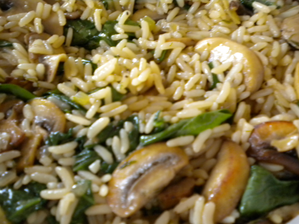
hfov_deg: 52.6
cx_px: 150
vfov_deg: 40.7
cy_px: 112
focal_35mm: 35
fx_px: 302
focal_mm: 6.3
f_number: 3.1
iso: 400
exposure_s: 1/23.8
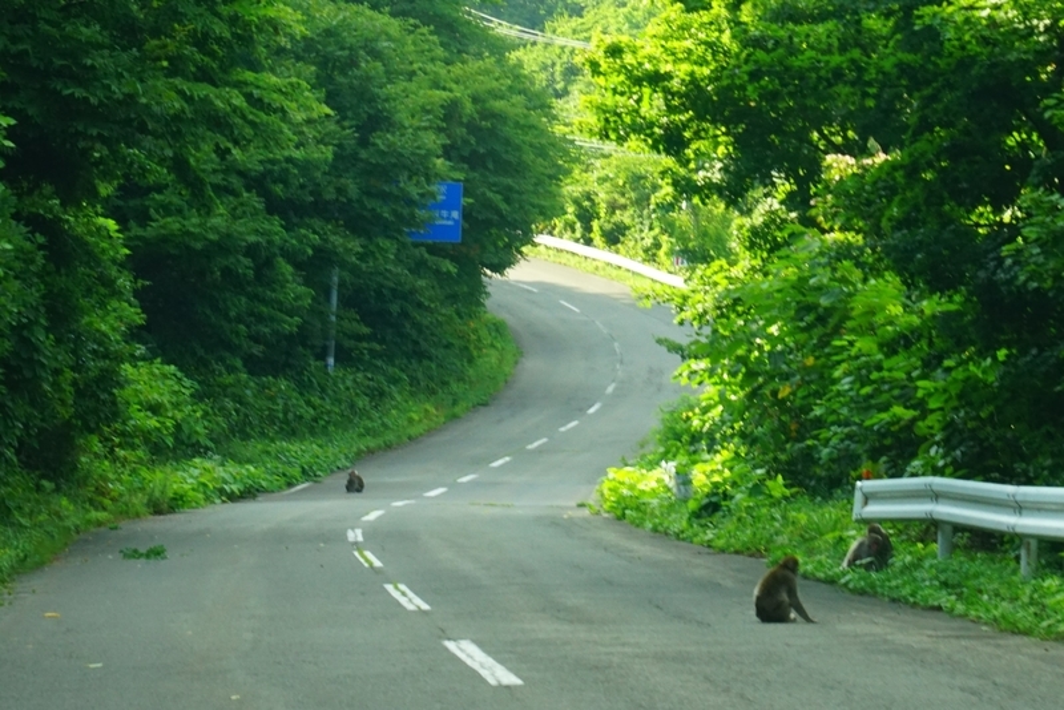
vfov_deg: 13.1
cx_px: 532
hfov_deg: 19.4
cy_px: 355
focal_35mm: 105
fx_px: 3104
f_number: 16
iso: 1600
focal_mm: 105
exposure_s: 1/125
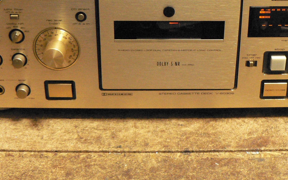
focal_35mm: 65
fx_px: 510
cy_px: 15
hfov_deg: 31.5
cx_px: 168
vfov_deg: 19.6
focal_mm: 6
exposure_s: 1/15
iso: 400
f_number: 2.8
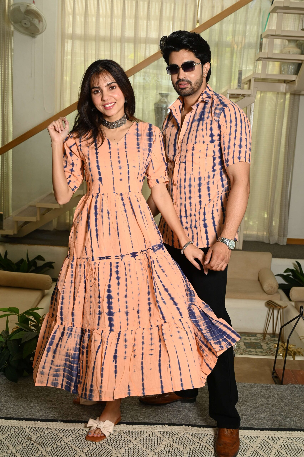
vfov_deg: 47.4
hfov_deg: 32.6
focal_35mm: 41
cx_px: 152
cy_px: 228
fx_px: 520
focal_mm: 41
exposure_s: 1/160
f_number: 7.1
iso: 640
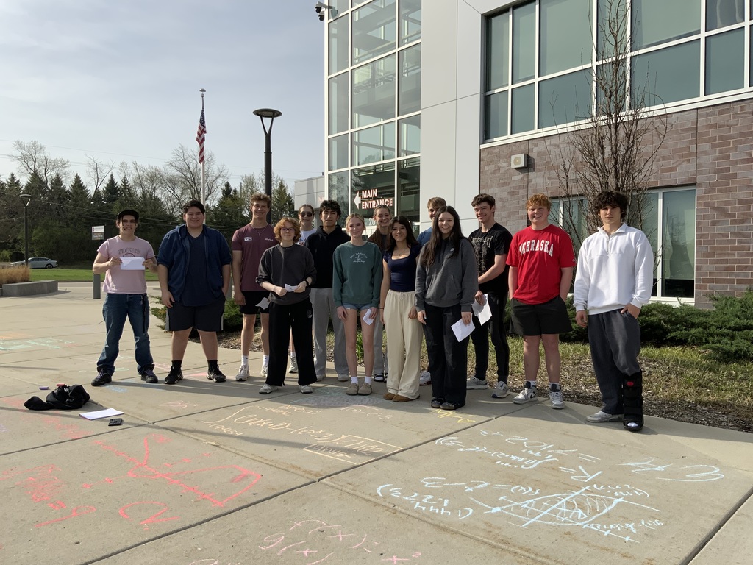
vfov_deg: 48.2
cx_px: 376
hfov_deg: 61.7
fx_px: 631
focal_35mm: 29
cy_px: 282
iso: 20
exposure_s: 1/2427
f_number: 1.8
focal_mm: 3
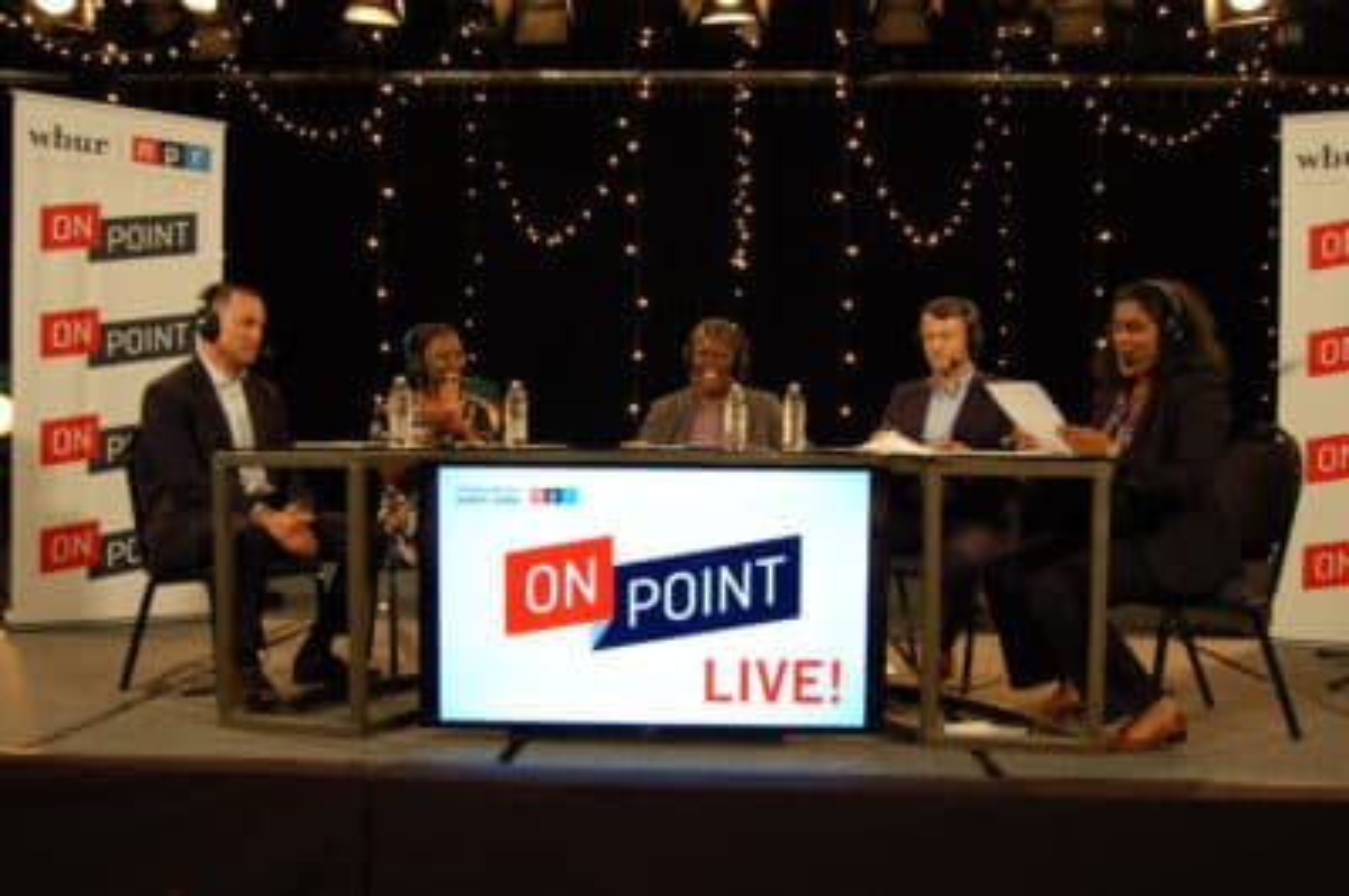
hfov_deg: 57.3
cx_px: 674
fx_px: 1236
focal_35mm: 33
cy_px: 448
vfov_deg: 39.9
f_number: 3.8
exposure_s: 1/30
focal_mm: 22
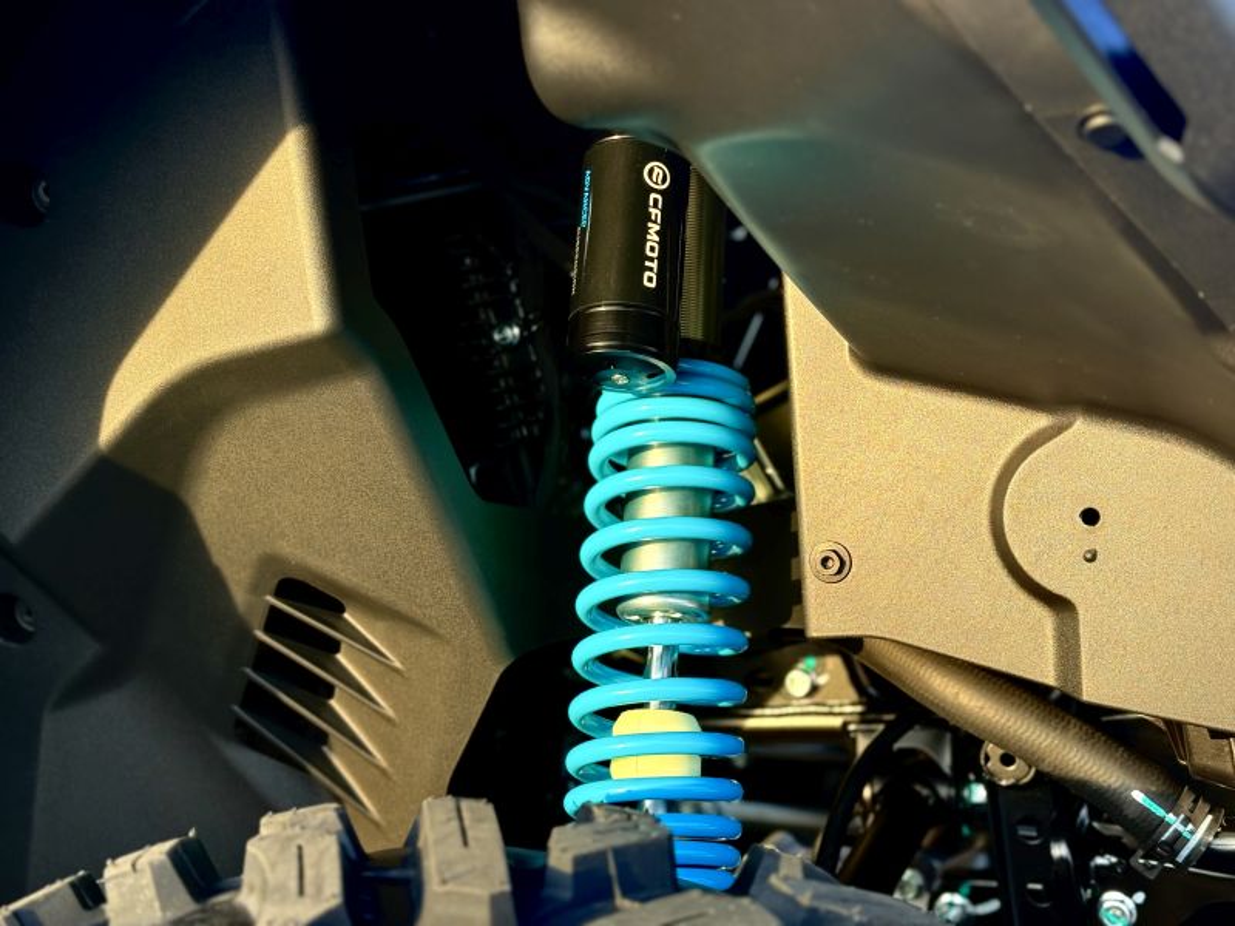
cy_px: 463
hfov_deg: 39.7
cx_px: 618
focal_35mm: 48
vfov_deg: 30.3
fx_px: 1713
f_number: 1.78
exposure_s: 1/390
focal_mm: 6.76
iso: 80
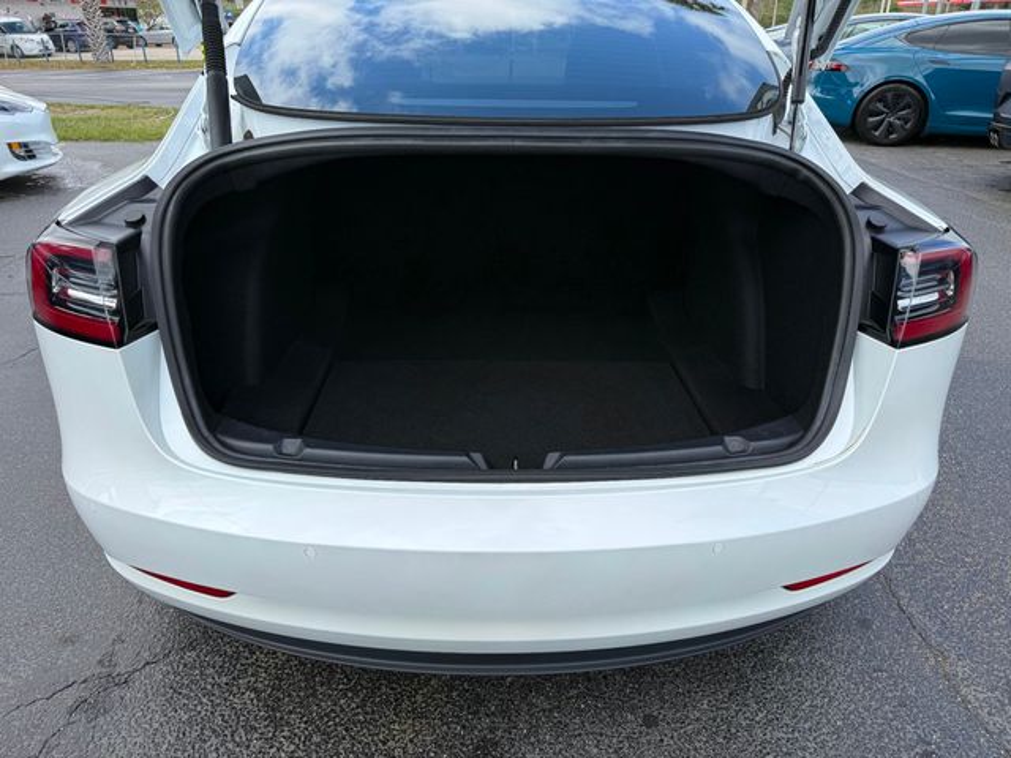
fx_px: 701
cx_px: 506
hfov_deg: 71.6
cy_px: 379
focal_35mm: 24
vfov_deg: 56.8
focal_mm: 6.76
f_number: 1.78
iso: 80
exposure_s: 1/2445
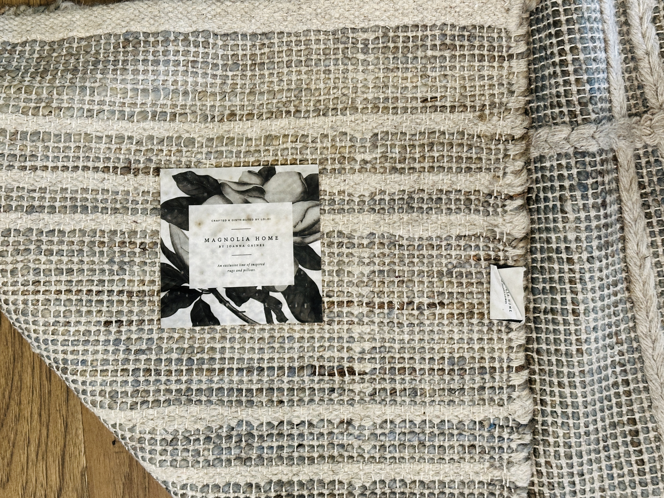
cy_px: 249
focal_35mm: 48
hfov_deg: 39.7
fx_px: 921
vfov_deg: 30.3
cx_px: 332
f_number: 1.78
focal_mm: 6.86
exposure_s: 1/40
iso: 200
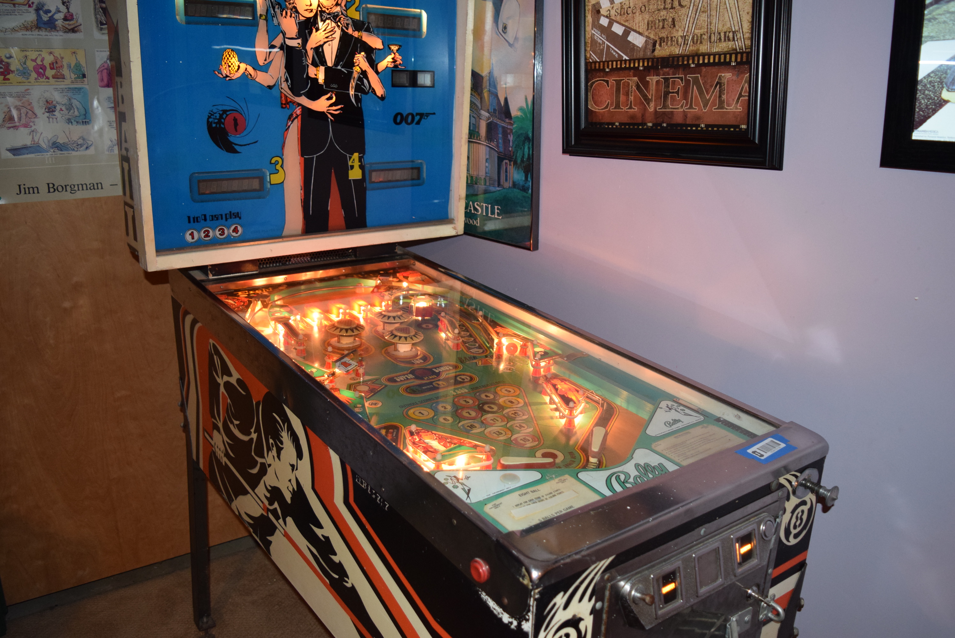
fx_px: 717
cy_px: 319
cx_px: 478
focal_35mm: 27
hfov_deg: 67.3
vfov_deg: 48.0
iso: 1400
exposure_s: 1/30
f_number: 3.5
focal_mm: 18
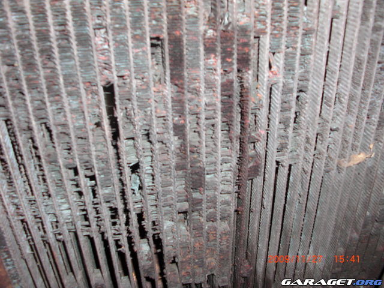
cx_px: 192
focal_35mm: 36
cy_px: 144
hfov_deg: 51.4
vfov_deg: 39.7
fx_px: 399
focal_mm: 6.3
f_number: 2.8
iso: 100
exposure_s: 1/60
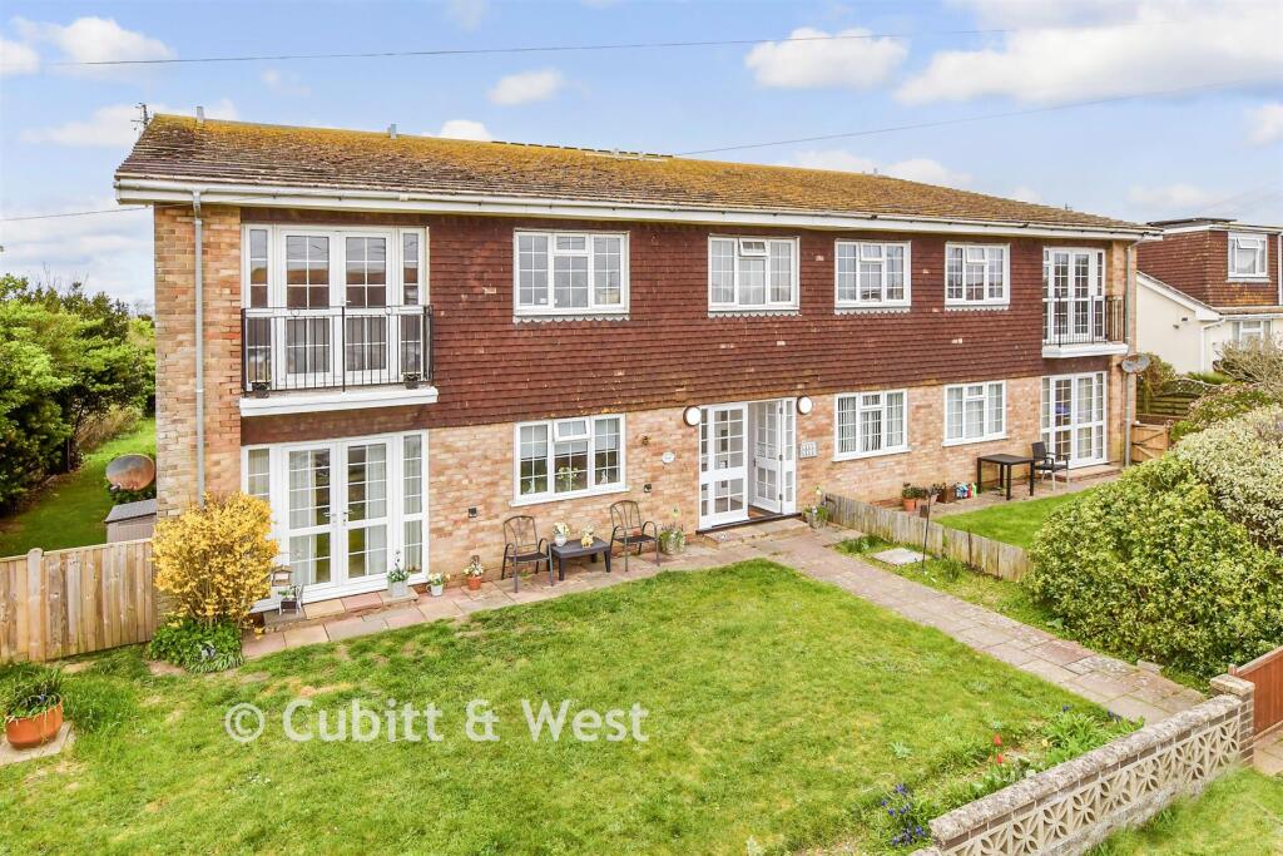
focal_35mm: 21
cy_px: 428
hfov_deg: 81.2
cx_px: 642
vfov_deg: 59.5
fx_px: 748
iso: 400
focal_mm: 14
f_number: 8
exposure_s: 1/400
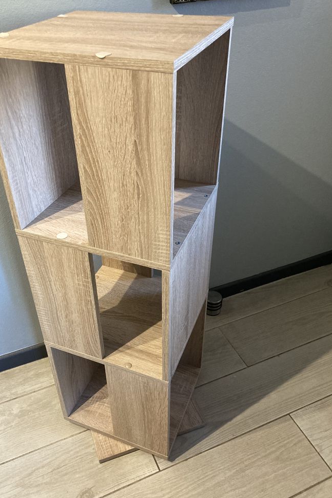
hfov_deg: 43.5
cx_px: 143
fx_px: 415
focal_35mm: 30
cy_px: 255
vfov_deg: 61.9
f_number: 1.8
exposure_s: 1/43
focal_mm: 3.99
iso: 320
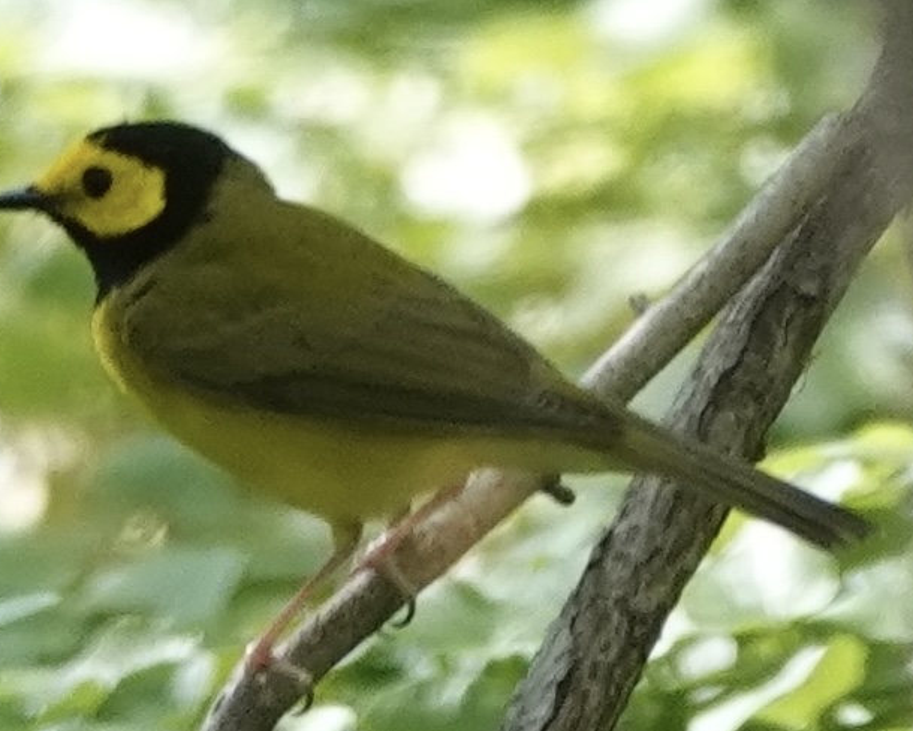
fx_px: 18347
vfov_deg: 2.3
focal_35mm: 679
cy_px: 366
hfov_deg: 2.9
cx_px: 384
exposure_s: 1/250
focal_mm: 220
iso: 400
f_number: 4
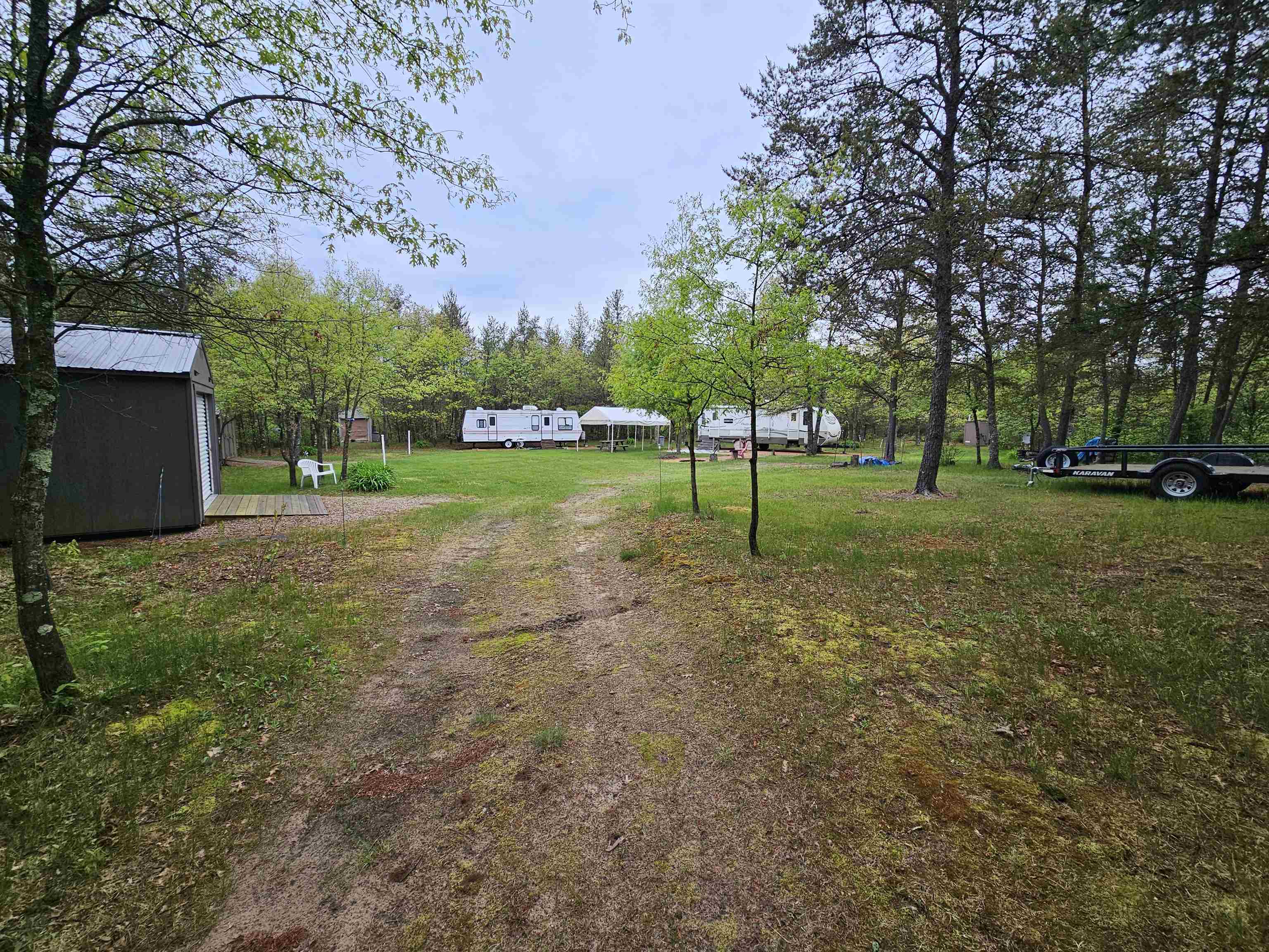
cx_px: 634
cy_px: 476
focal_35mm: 13
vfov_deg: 89.9
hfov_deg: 106.2
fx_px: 477
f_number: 2.2
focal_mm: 2.2
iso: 50
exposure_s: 1/289
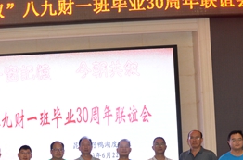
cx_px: 47
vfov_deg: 18.2
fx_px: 486
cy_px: 171
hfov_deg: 27.5
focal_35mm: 72
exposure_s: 1/60
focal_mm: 21
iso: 800
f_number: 3.8
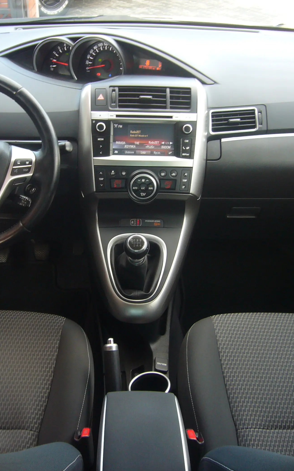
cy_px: 237
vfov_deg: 49.3
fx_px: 513
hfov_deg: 31.9
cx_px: 125
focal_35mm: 40
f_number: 2.8
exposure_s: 1/30
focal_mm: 4.6
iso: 80
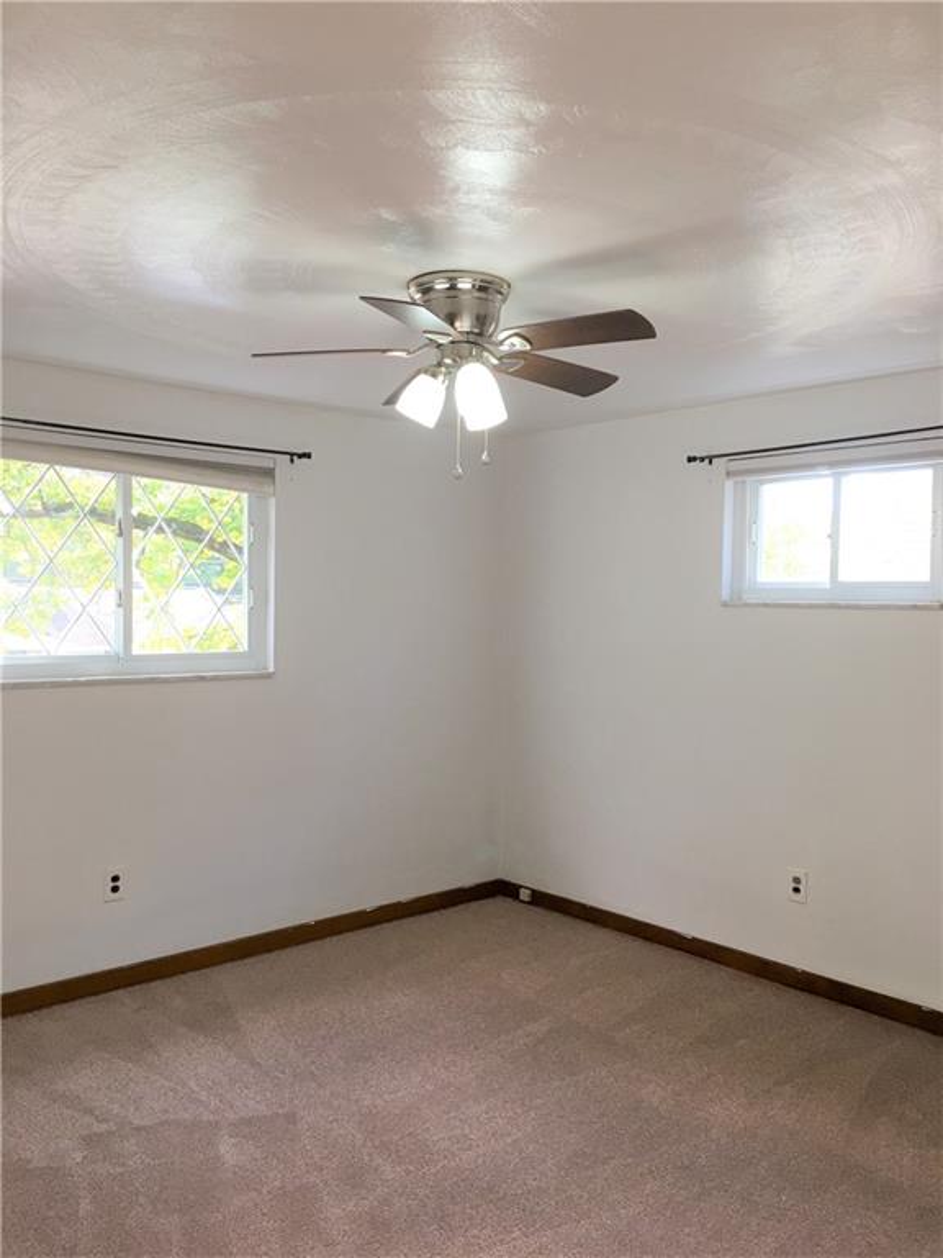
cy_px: 629
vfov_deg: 61.7
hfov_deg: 48.2
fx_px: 1053
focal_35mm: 29
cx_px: 472
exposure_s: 1/40
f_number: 2.2
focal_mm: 4.15
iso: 25
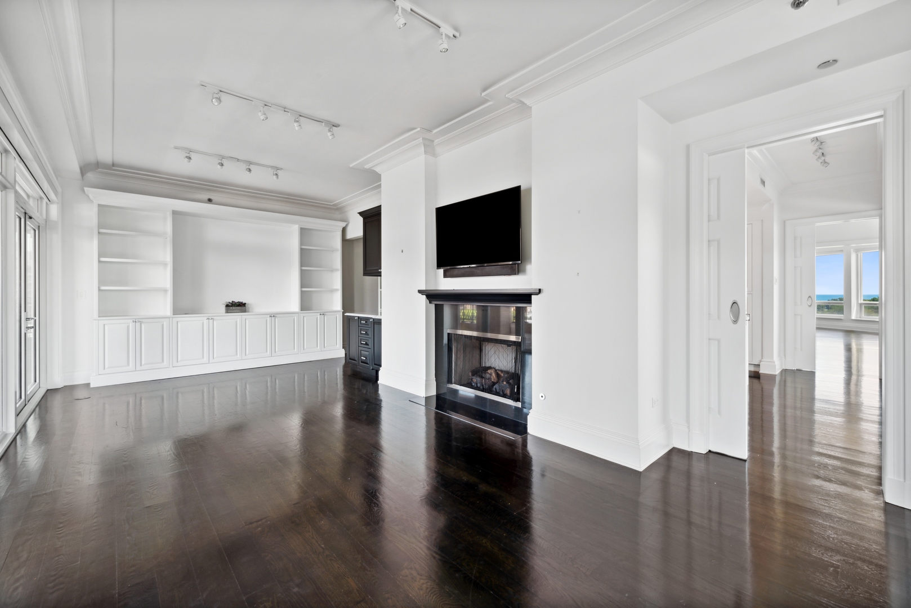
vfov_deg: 77.4
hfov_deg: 100.4
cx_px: 456
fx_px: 380
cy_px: 304
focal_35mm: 15
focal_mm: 15
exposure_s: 1/10
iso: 100
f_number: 10
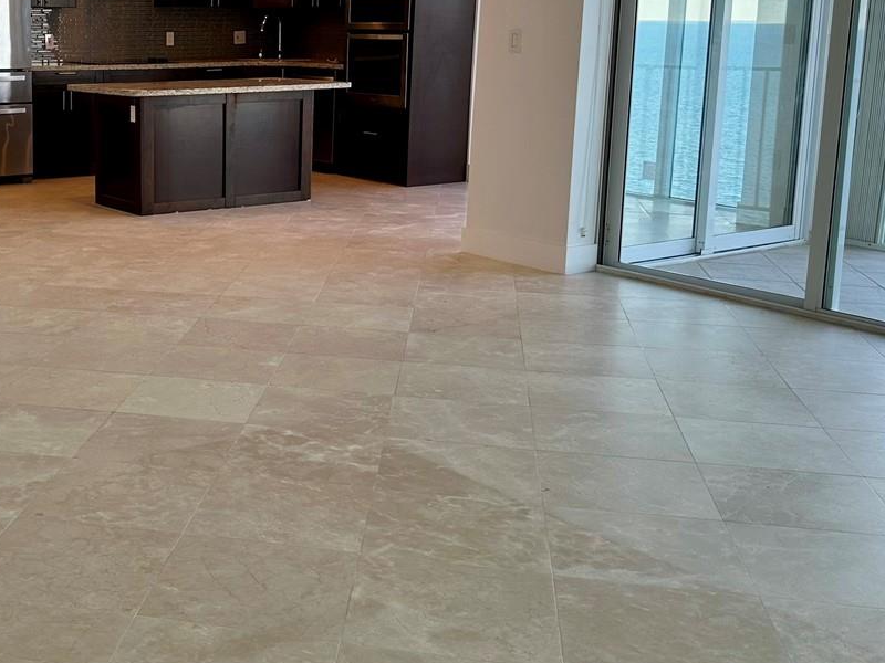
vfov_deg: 30.1
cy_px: 246
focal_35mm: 48
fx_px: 1227
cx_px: 160
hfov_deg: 38.0
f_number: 1.78
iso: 64
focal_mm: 6.86
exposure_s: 1/216
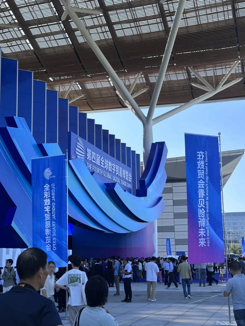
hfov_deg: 30.3
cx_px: 122
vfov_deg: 39.7
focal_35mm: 48
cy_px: 163
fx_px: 453
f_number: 1.78
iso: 64
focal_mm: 6.86
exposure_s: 1/1395
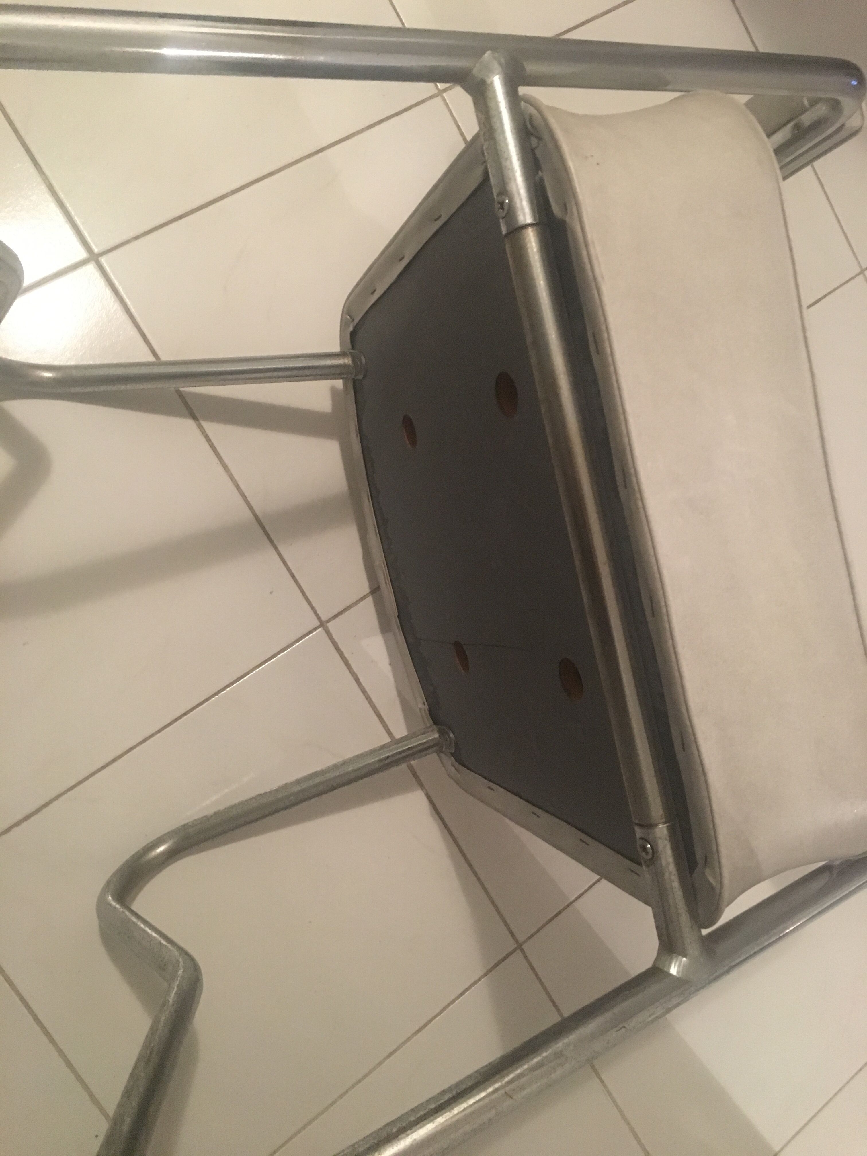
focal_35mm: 29
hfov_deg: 48.2
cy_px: 578
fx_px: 968
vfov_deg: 61.7
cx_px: 434
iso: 400
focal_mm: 4.15
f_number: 2.2
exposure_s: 1/17
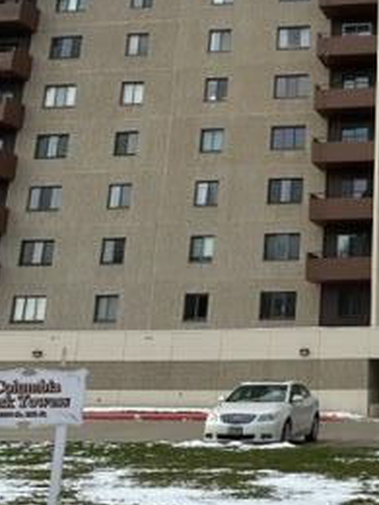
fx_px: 861
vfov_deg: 31.6
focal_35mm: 59
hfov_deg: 23.1
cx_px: 435
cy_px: 82
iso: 80
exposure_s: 1/6623
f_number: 1.78
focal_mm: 6.86
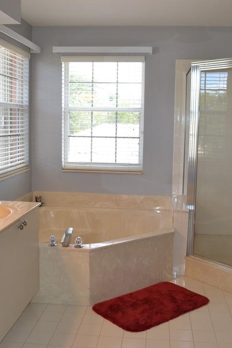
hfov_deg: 32.6
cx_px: 119
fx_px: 396
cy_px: 173
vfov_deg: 47.4
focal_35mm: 41
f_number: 4
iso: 360
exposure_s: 1/125
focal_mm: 18
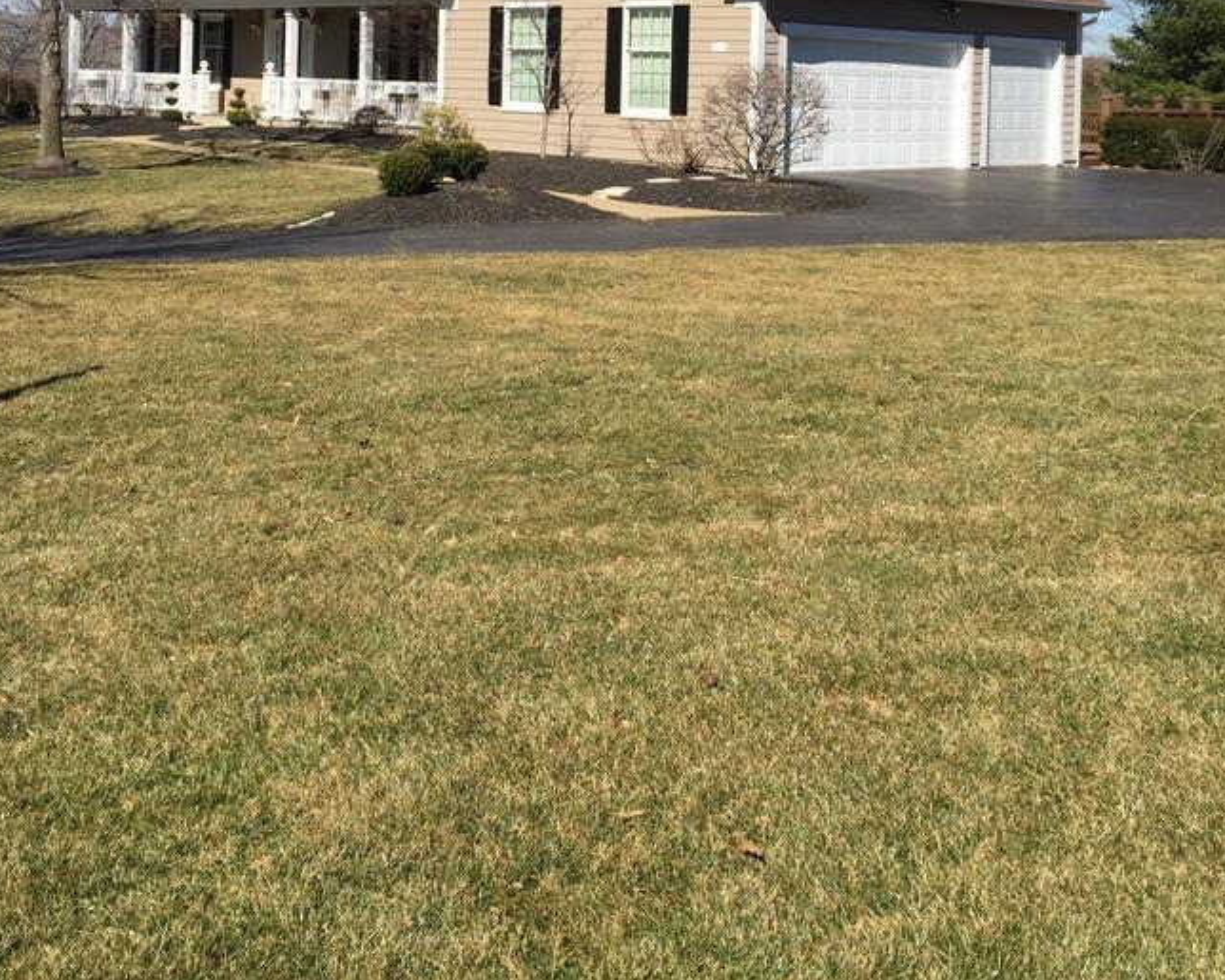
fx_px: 1631
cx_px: 626
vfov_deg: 32.0
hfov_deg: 41.2
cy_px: 116
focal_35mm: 45
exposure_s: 1/2825
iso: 32
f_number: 2.2
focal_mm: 4.15
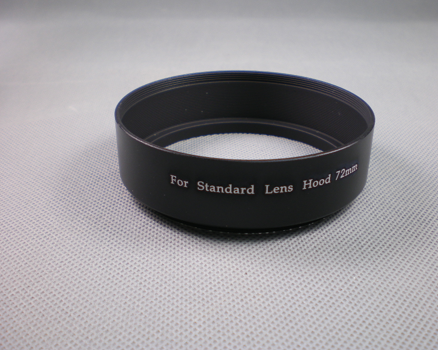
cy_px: 174
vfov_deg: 37.3
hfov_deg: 45.8
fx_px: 519
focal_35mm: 40
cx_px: 236
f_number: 3.1
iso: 64
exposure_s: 1/40
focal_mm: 6.3
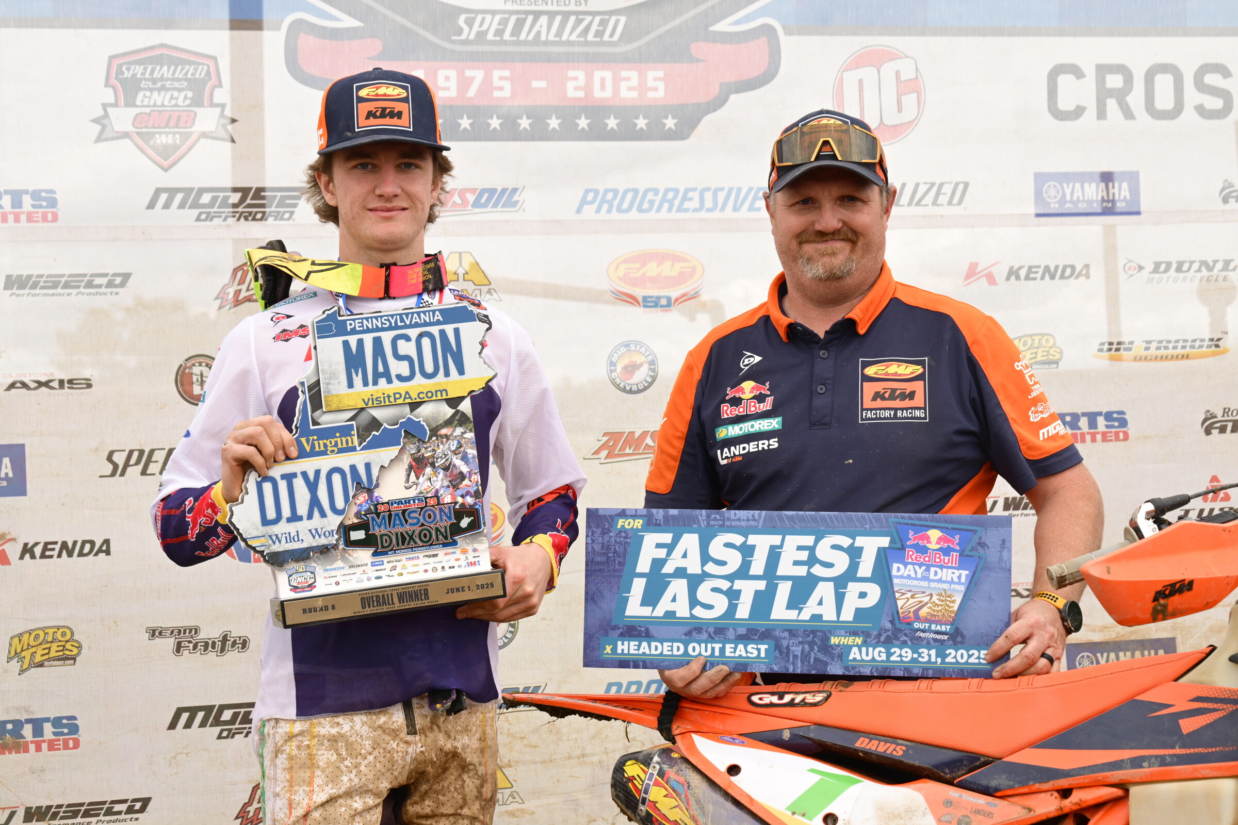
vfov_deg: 18.4
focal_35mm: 74
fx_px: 2545
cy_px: 412
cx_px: 619
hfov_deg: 27.3
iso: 400
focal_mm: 74
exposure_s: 1/320
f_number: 9
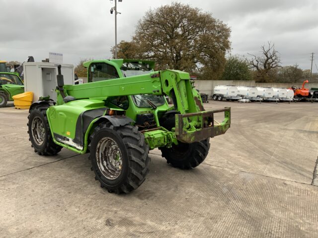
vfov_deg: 48.2
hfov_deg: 61.7
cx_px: 159
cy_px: 119
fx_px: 266
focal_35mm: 29
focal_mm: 3
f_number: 1.8
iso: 16
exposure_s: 1/165
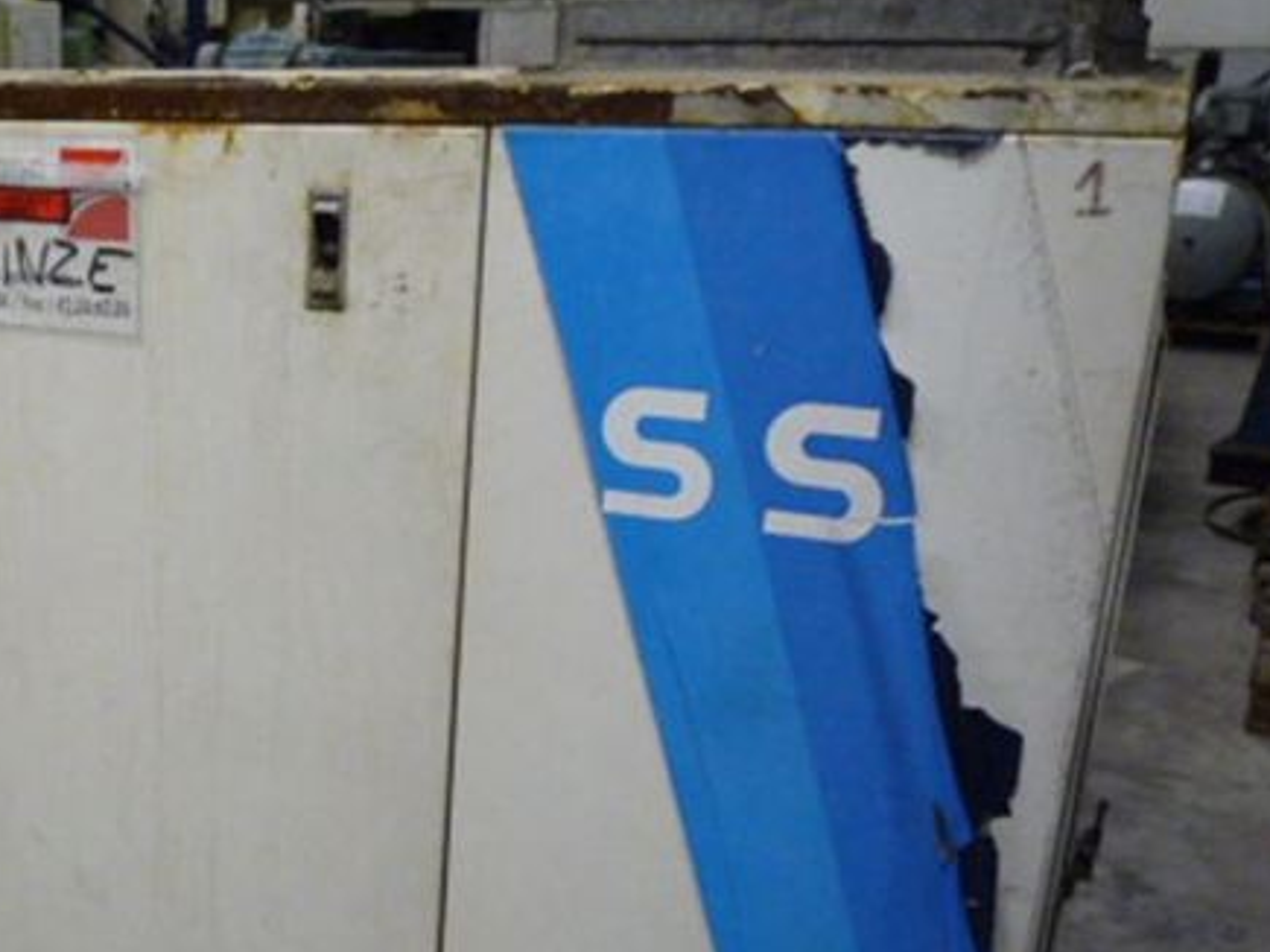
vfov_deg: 31.0
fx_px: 1687
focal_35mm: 46
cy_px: 713
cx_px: 140
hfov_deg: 38.6
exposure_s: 1/10
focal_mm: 4.4
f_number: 2.8
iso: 400
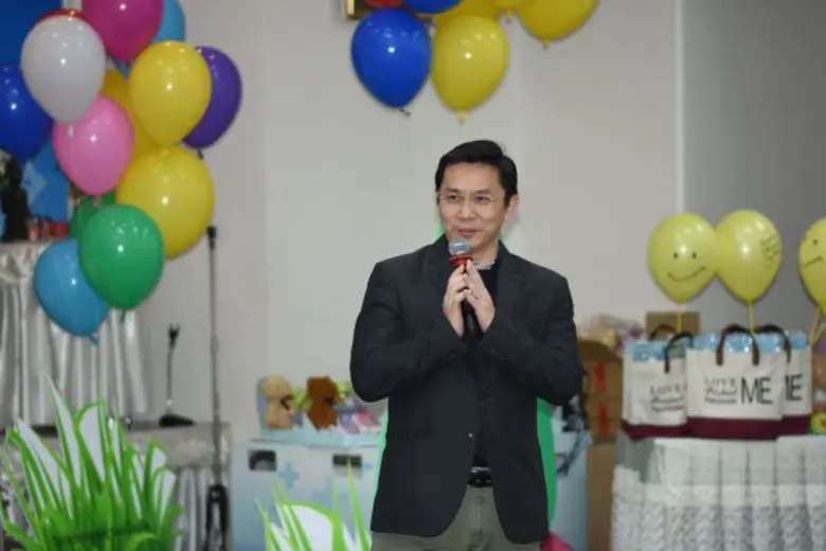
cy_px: 276
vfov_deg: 10.8
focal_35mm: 128
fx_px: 2925
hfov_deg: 16.1
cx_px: 413
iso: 125
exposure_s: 1/80
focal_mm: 85
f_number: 1.8
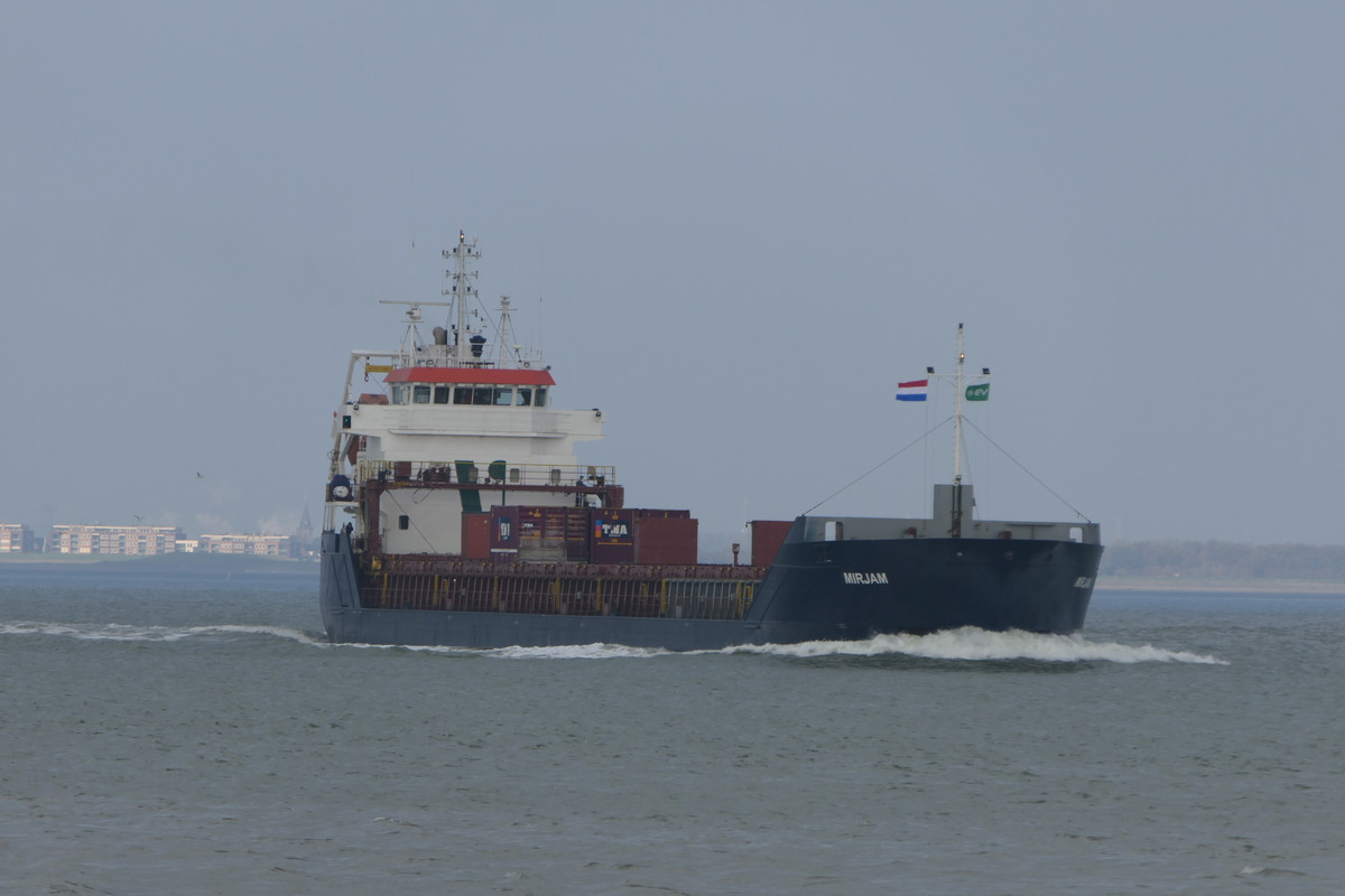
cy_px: 448
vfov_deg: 3.7
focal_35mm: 374
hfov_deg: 5.5
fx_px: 13972
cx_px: 672
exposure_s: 1/800
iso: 125
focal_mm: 137.3
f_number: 4.5
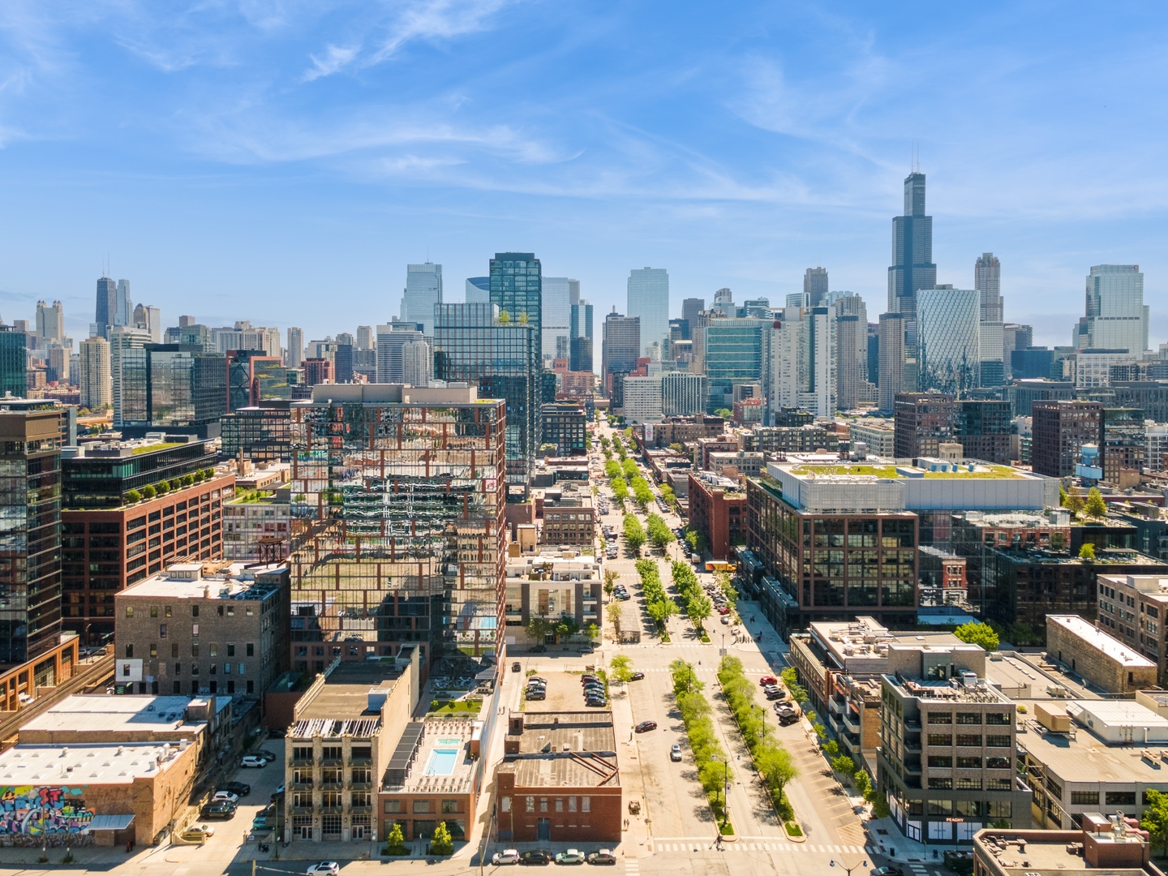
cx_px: 584
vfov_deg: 56.8
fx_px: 810
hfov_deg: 71.6
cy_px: 438
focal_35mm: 24
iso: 100
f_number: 2.8
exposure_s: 1/125
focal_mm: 4.5
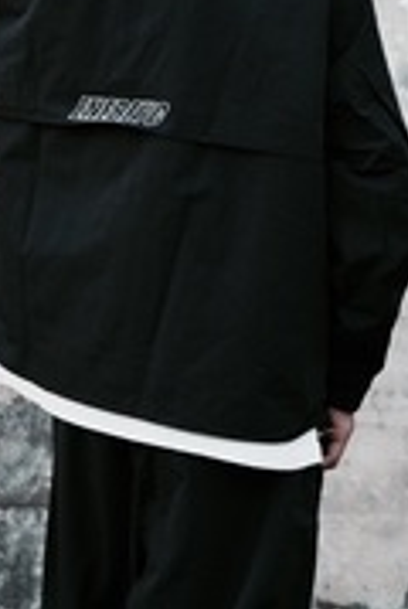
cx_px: 189
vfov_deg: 22.4
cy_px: -14
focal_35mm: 87
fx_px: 1473
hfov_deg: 15.8
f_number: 3.2
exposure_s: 1/250
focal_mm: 39
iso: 640
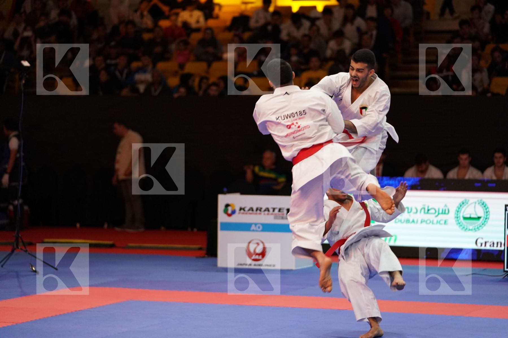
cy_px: 169
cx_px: 254
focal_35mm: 124
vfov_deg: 11.1
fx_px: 1750
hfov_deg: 16.5
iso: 3200
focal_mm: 124
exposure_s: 1/500
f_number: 2.8
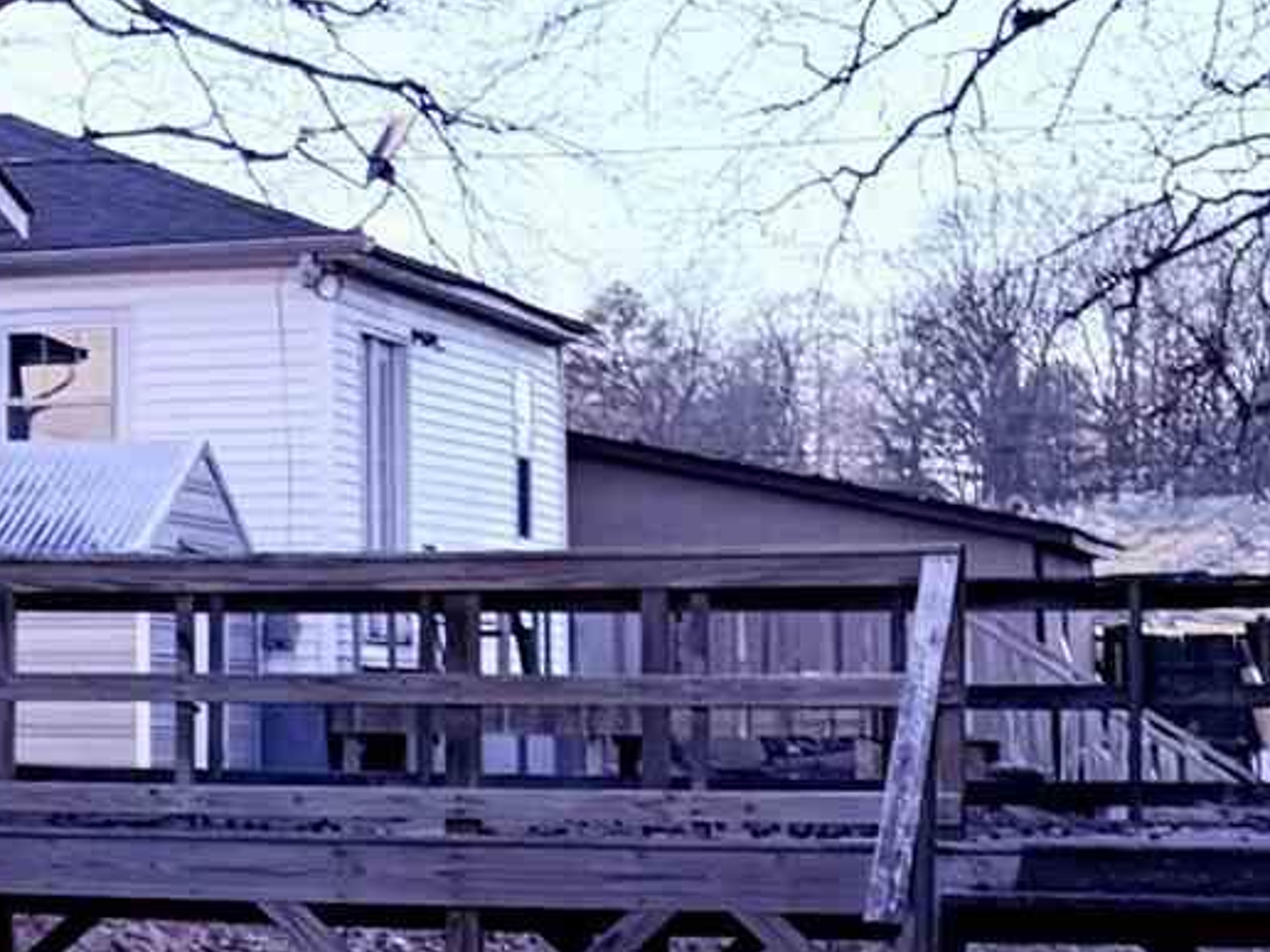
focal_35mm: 143
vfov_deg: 10.4
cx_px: -1878
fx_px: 5246
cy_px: 583
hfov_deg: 11.3
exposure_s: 1/2110
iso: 80
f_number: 1.78
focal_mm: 6.76
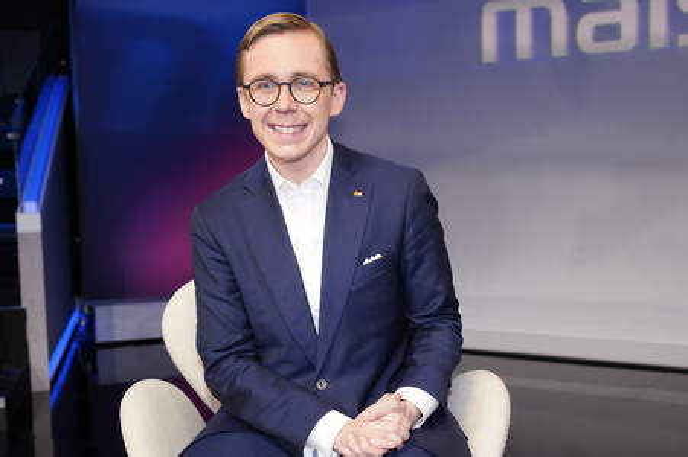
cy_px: 228
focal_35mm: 39
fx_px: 745
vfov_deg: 34.2
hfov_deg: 49.6
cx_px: 344
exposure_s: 1/125
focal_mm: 39
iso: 2000
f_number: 5
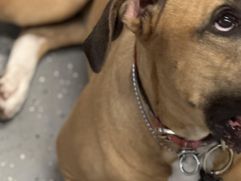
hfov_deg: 11.5
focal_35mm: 171
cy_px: 125
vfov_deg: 8.7
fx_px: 1191
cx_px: 188
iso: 320
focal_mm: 9
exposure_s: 1/24
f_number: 2.8
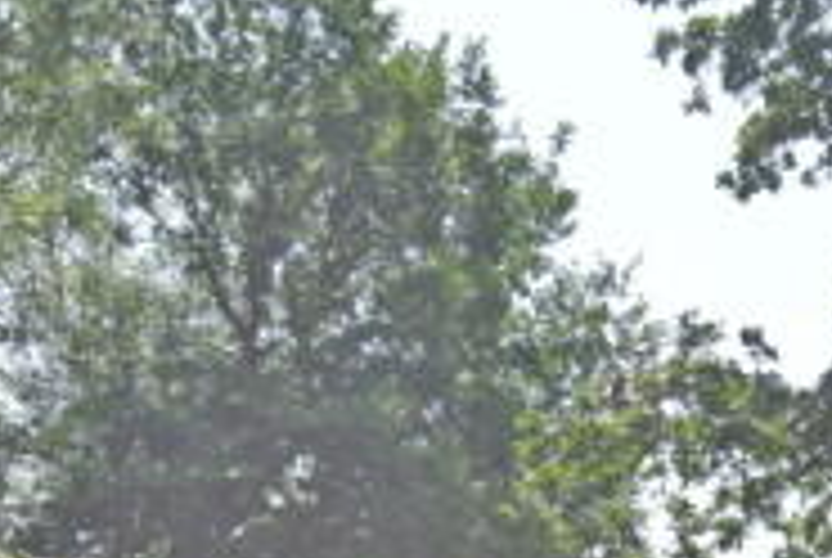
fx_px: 2208
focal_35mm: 95
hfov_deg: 21.0
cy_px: 938
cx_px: 715
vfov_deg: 13.2
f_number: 8
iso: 180
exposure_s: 1/250
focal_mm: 11.5
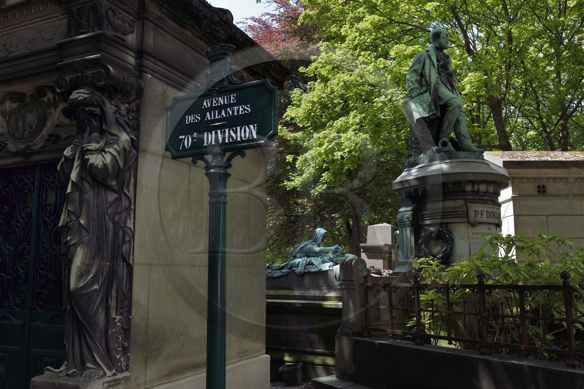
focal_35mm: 32
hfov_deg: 58.7
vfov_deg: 41.1
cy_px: 194
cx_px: 292
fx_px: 519
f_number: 11
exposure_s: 1/80
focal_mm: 32
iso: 400
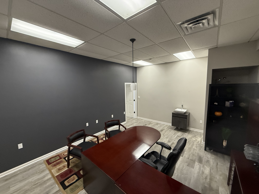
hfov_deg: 102.1
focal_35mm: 14
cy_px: 97
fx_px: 105
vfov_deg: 85.7
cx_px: 130
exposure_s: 1/120
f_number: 2.2
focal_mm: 2.22
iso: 320
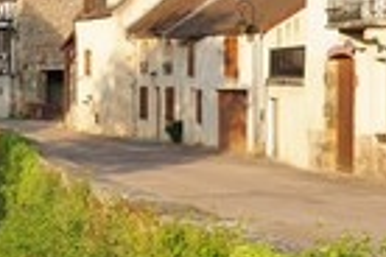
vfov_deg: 9.4
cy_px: 109
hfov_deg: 13.3
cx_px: -189
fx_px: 1565
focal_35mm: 146
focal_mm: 48
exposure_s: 1/160
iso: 200
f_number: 9
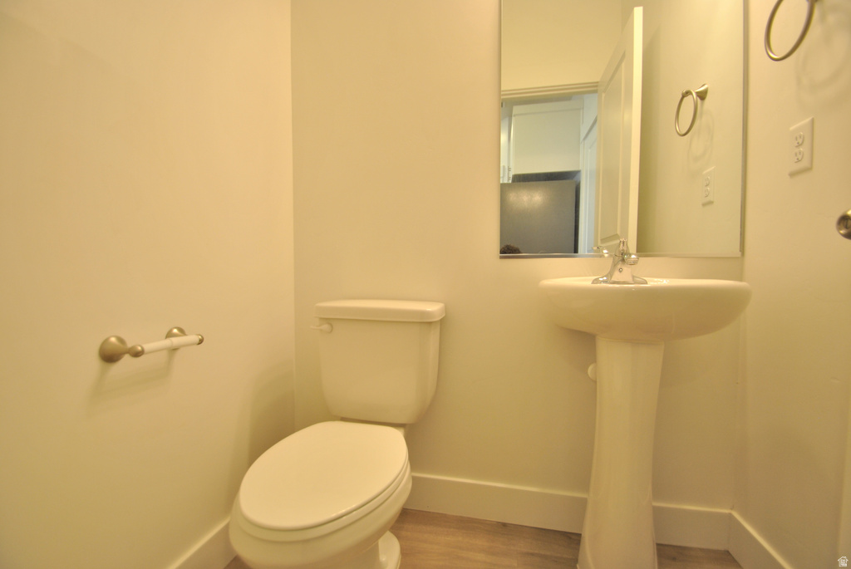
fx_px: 355
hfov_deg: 100.3
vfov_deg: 77.5
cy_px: 284
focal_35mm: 15
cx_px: 426
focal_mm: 10
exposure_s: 1/60
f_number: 4
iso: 200
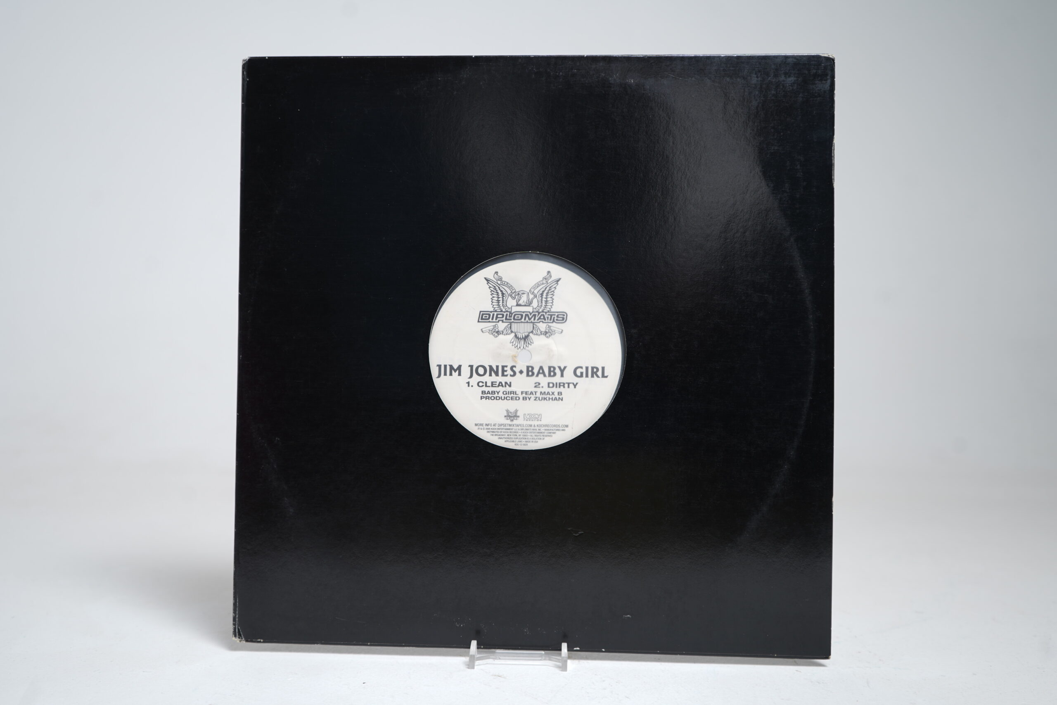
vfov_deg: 40.0
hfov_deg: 57.2
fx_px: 969
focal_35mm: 33
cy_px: 352
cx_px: 528
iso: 64
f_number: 5
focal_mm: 33
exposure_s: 1/5
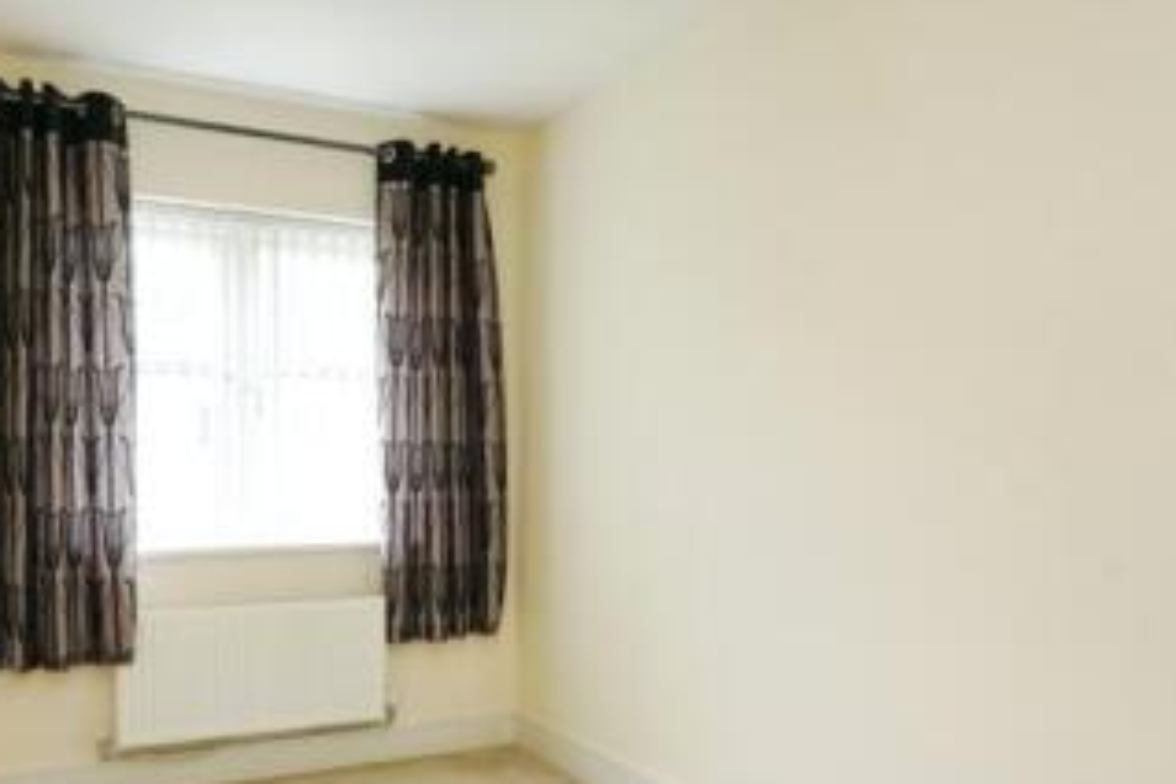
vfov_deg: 39.6
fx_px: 1078
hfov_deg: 57.2
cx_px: 627
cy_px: 505
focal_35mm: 33
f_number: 9
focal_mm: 16
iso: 2000
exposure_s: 1/30
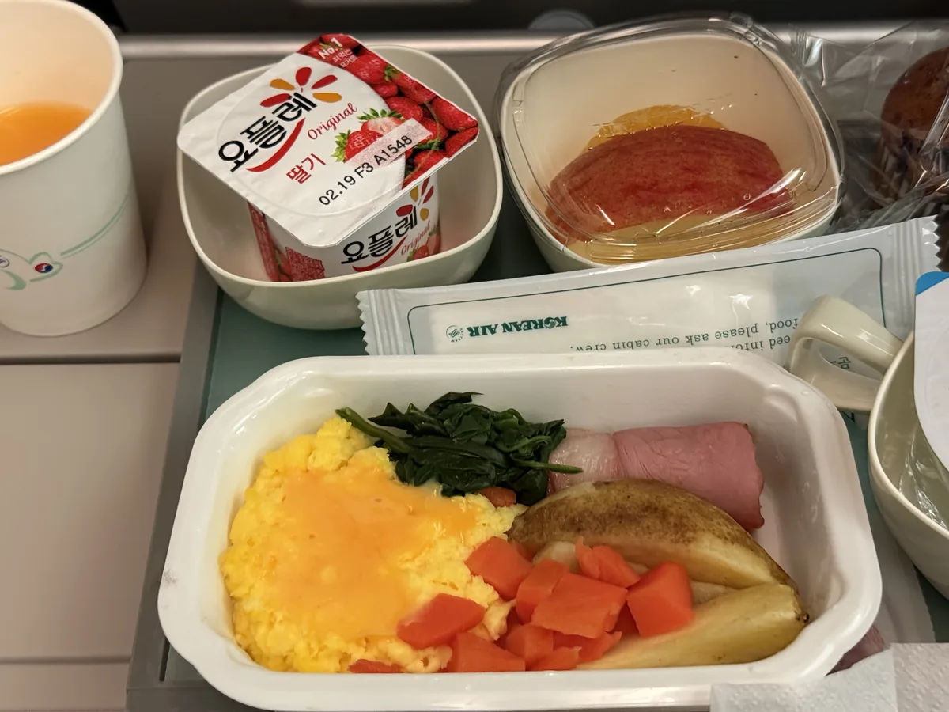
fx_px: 1316
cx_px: 474
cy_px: 356
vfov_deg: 30.3
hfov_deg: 39.7
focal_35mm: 48
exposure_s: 1/37
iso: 500
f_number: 1.78
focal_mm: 6.76
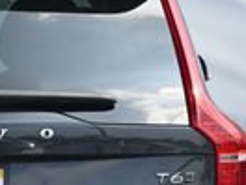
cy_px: 168
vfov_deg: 5.2
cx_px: -52
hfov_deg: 6.8
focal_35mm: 287
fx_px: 2042
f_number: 5.6
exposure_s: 1/250
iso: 180
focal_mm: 41
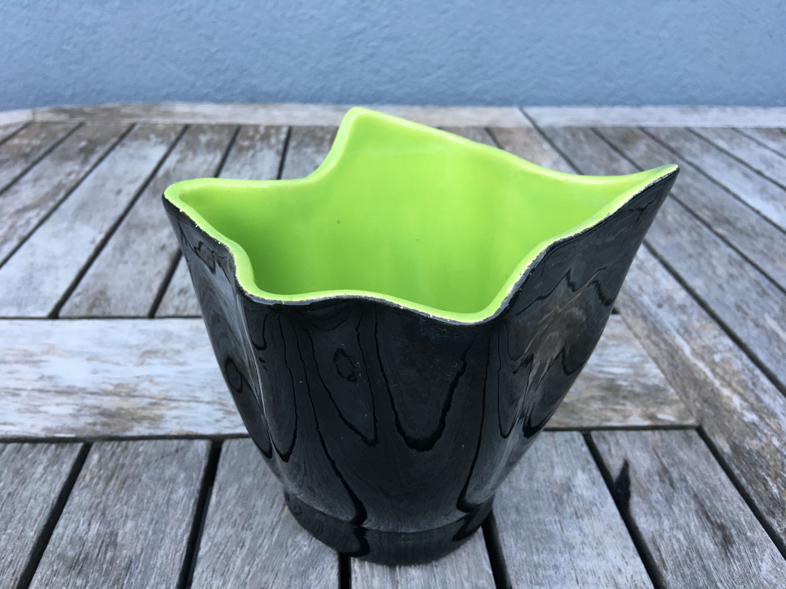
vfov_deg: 48.2
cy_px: 294
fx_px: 658
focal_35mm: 29
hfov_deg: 61.7
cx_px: 393
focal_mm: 4.15
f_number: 2.2
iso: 50
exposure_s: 1/33
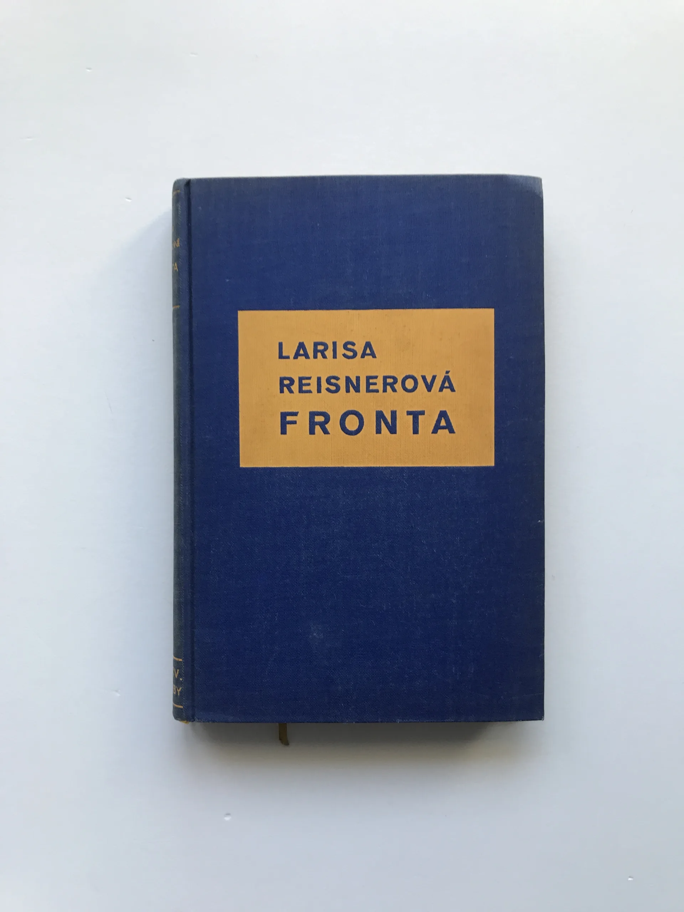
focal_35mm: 28
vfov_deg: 63.4
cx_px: 342
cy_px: 456
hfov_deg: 49.7
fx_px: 738
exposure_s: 1/50
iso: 25
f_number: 1.8
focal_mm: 3.99
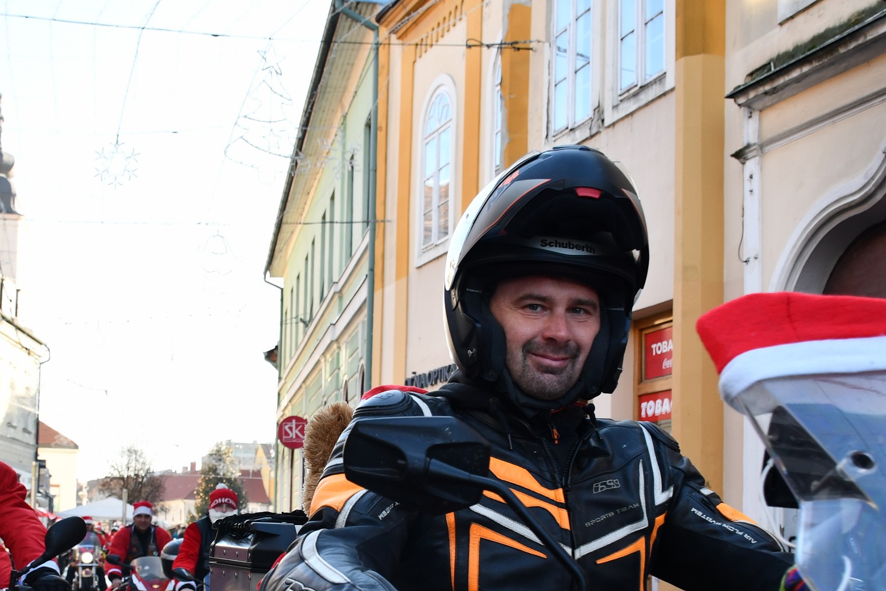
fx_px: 1452
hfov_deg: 33.9
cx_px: 366
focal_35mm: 59
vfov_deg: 22.7
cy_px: 464
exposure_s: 1/250
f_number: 5.6
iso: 250
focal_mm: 22
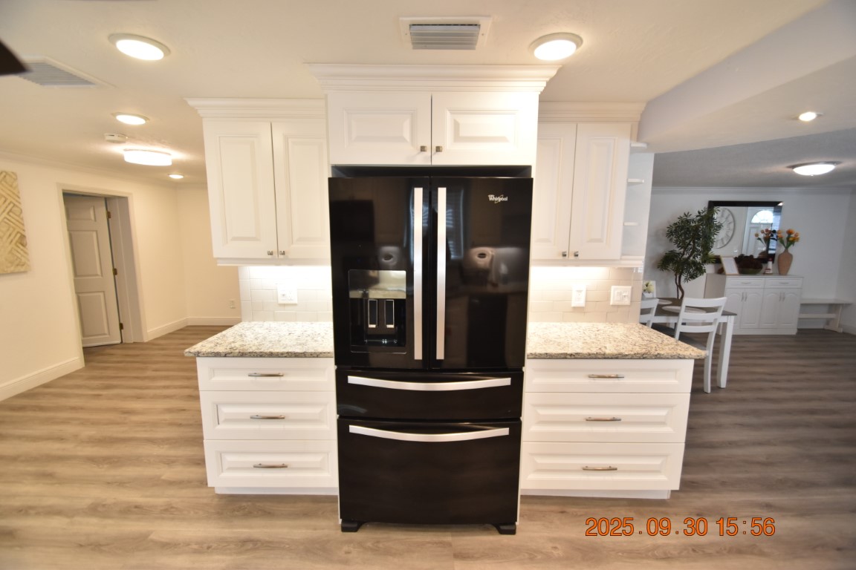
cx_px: 428
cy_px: 285
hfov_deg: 100.4
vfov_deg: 77.3
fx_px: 357
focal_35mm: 15
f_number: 3.5
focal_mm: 10
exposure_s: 1/125
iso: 800
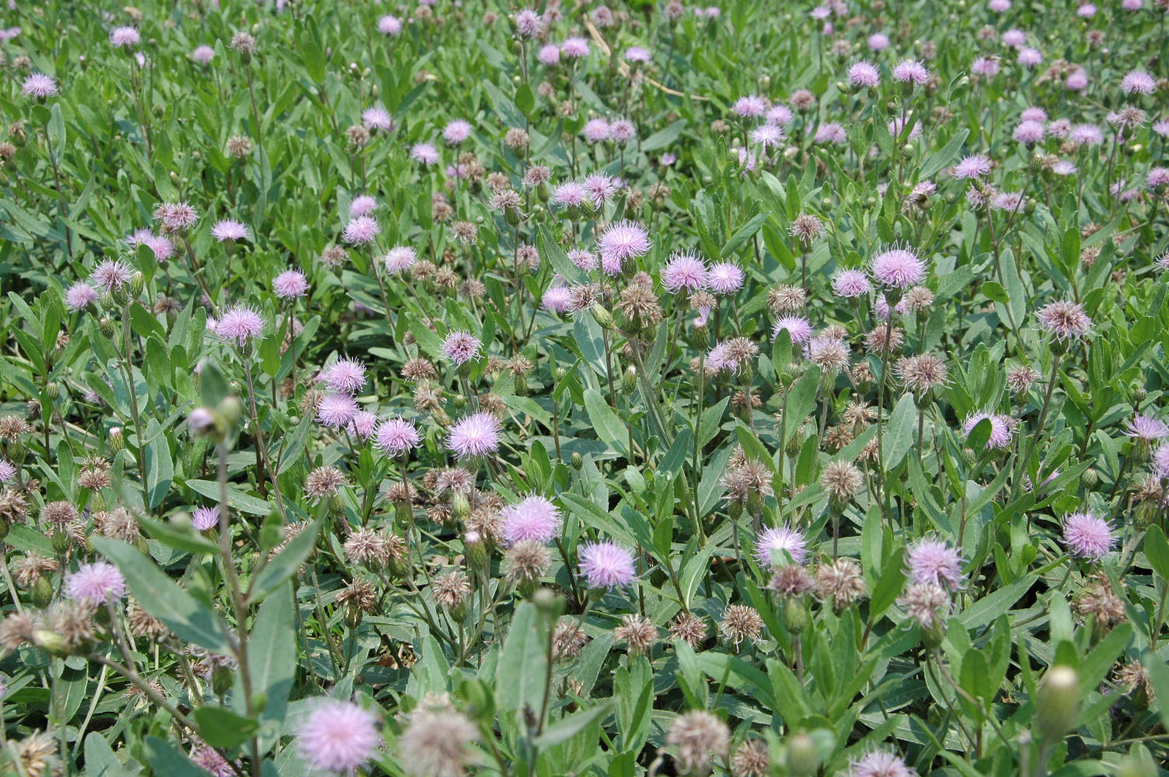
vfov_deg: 25.7
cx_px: 584
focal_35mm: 52
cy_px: 388
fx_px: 1703
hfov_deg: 37.9
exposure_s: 1/320
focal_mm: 35
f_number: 9
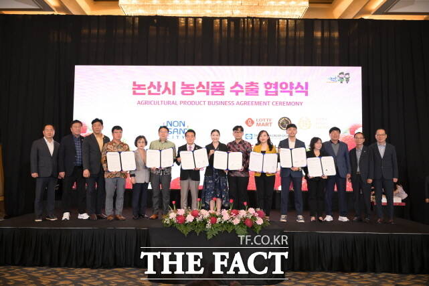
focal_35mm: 34
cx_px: 214
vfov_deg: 38.3
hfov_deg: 55.1
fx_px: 411
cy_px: 143
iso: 2000
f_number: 2.8
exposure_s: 1/200
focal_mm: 34.5
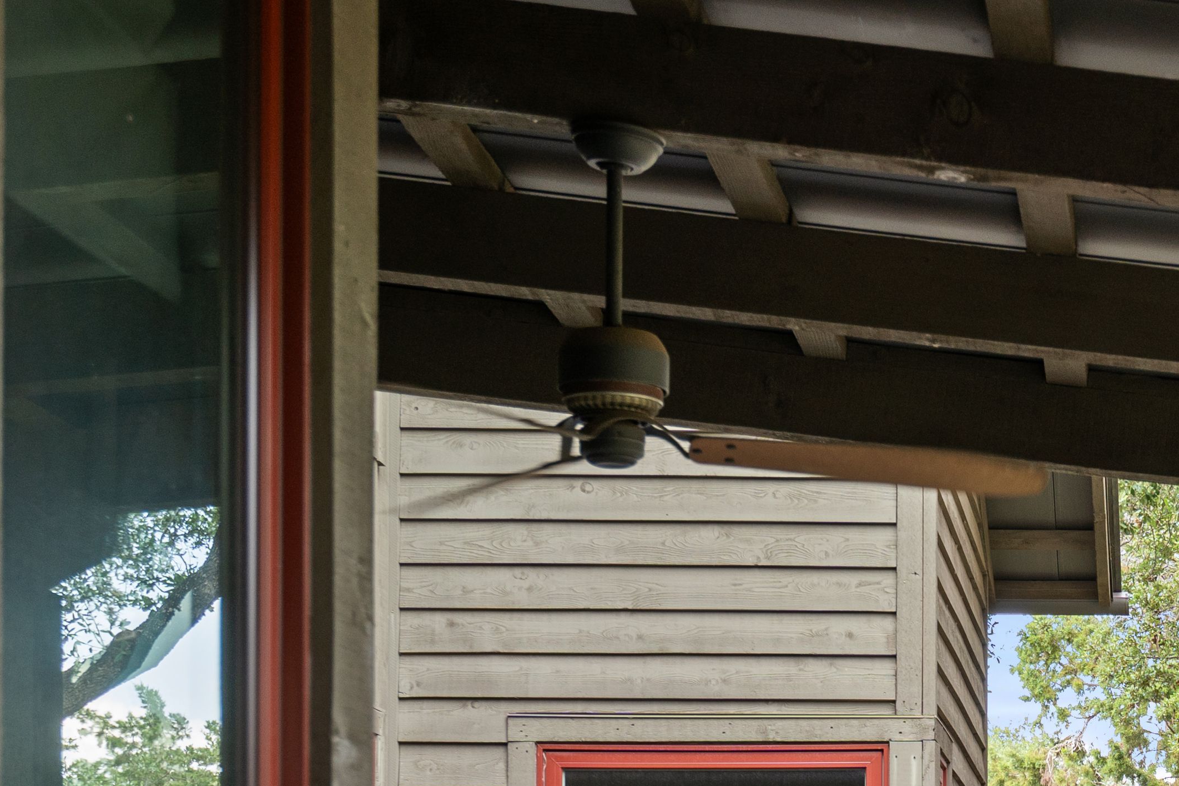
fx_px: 3242
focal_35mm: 99
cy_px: 1047
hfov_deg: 19.7
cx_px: 1303
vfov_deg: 13.3
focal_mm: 30
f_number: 4
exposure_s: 1/60
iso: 100
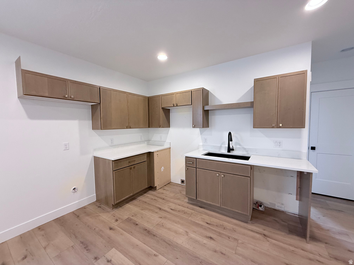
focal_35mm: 14
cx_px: 177
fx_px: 143
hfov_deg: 102.1
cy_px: 132
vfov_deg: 85.7
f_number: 2.2
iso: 200
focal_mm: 2.22
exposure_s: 1/60
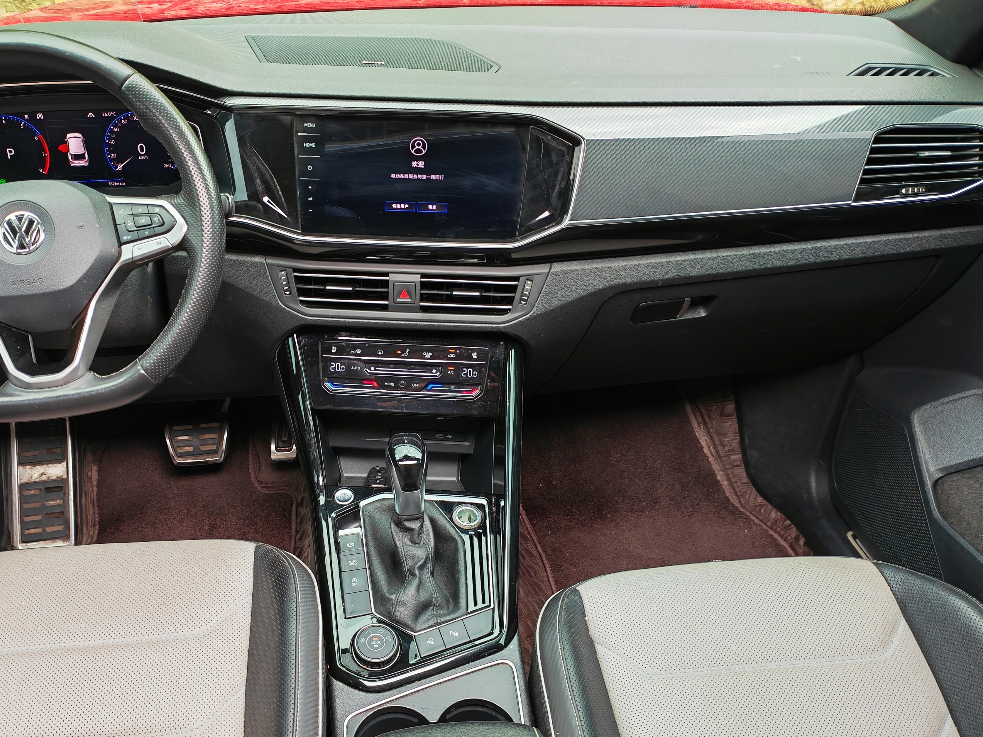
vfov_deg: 42.9
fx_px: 937
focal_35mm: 33
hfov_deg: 55.0
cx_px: 398
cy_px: 402
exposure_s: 1/170
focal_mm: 5.52
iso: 100
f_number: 1.9
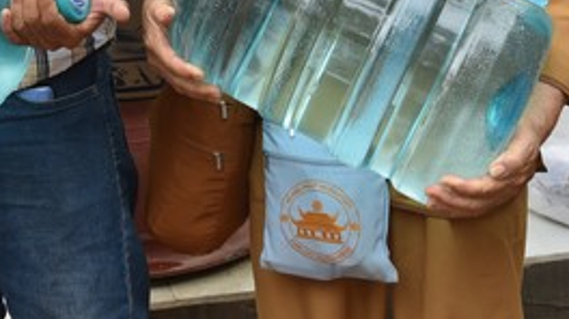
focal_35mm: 80
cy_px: -138
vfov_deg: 14.2
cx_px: 63
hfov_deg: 25.7
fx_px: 1206
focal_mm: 31
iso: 400
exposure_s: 1/160
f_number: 6.3
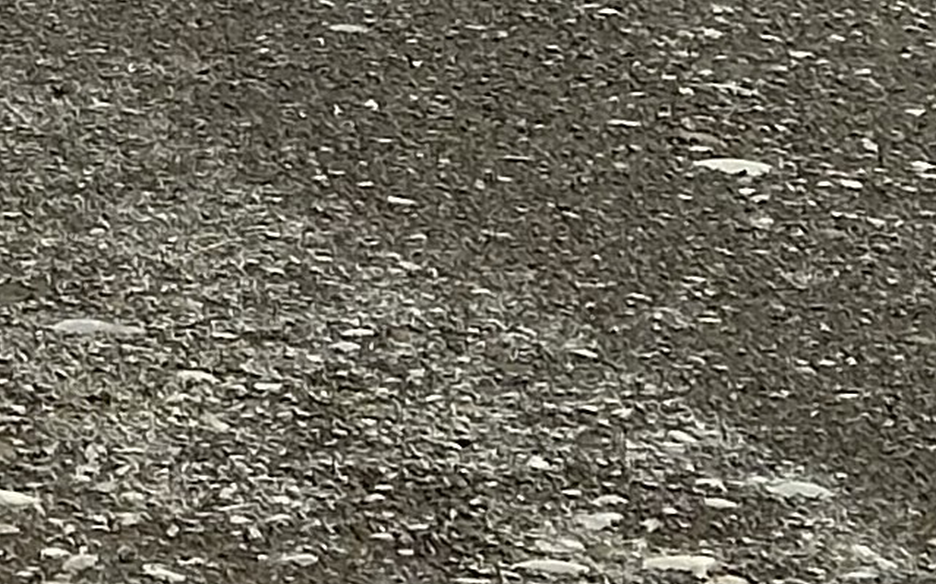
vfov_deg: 4.0
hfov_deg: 6.2
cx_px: -1559
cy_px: -1068
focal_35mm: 321
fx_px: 8186
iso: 64
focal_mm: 6.86
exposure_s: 1/8929
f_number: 1.78
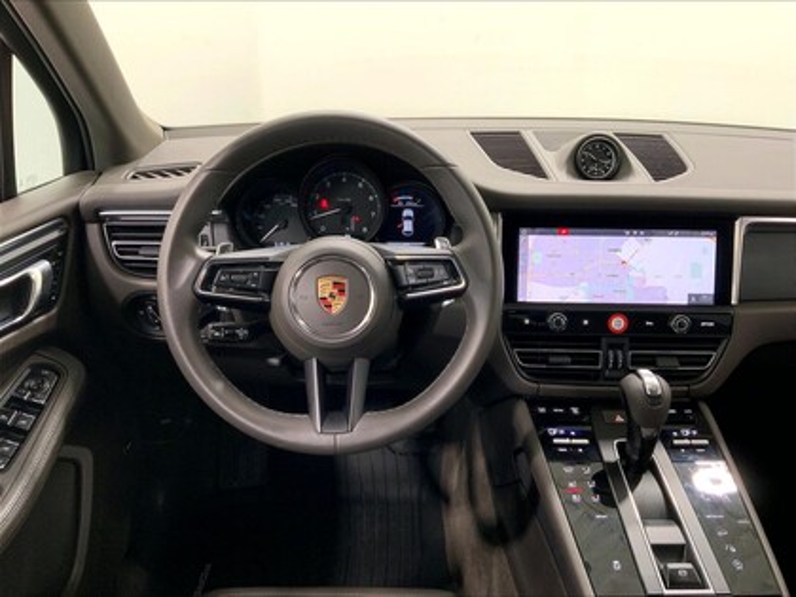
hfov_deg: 61.7
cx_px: 398
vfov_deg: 48.2
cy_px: 298
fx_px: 667
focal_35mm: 29
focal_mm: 3
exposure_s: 1/121
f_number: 1.8
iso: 50
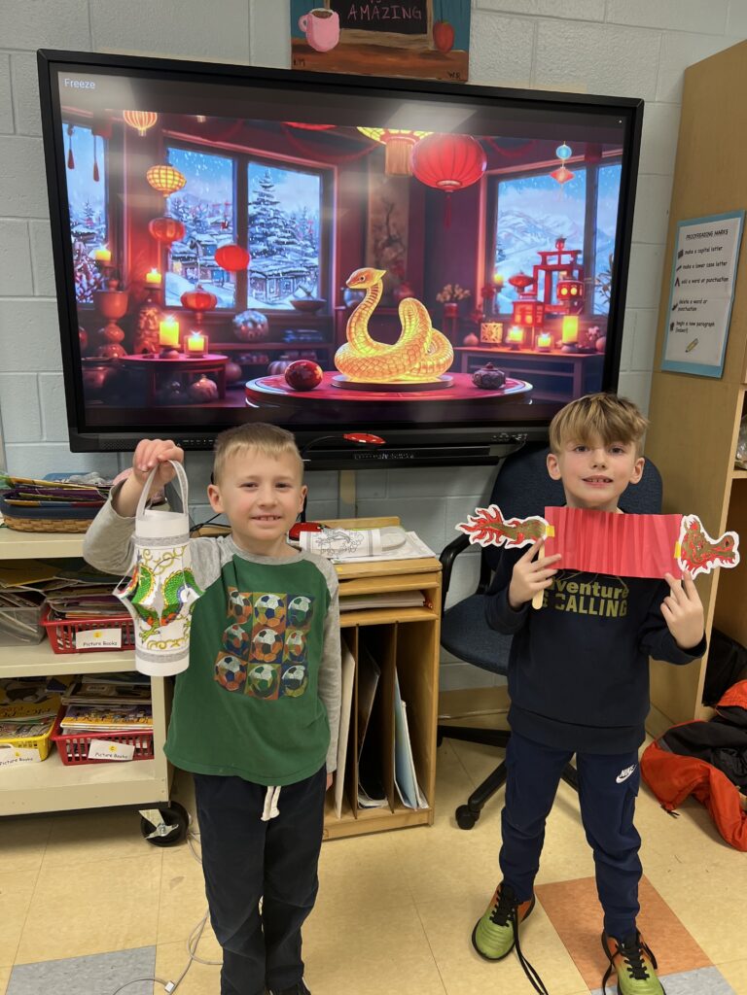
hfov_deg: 53.1
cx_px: 374
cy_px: 498
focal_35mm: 26
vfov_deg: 67.3
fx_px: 748
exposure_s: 1/92
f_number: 1.5
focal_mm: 5.7
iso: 100
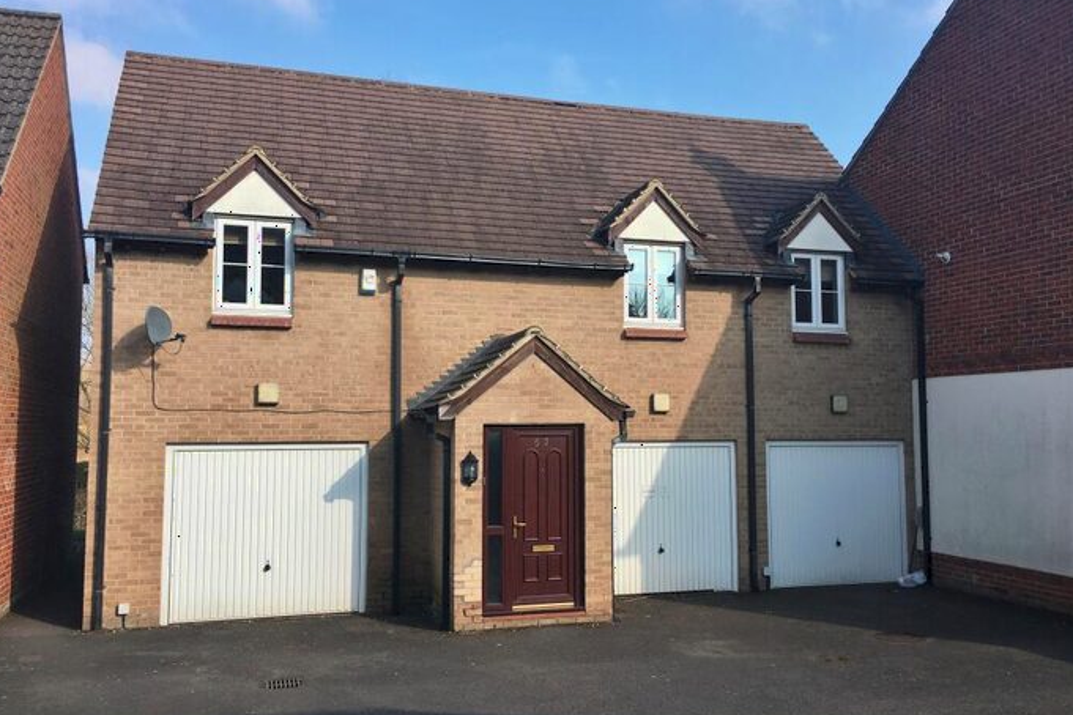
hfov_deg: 60.3
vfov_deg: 42.3
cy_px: 363
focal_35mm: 31
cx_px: 533
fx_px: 924
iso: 25
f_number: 2.2
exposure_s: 1/1166
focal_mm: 4.15
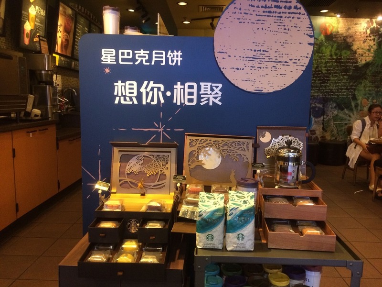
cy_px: 144
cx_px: 191
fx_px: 320
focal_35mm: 29
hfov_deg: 61.7
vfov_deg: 48.2
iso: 250
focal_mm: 4.15
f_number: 2.2
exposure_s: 1/30
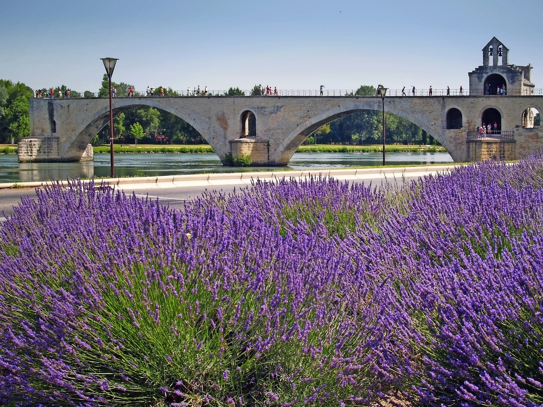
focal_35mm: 64
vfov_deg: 22.9
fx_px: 1004
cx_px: 272
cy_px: 204
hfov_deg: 30.3
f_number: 8
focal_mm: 32
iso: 100
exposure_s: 1/180
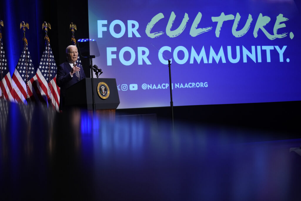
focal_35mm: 70
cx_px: 150
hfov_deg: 28.8
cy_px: 100
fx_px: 585
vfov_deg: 19.5
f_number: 2.8
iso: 2000
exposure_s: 1/320
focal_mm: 70
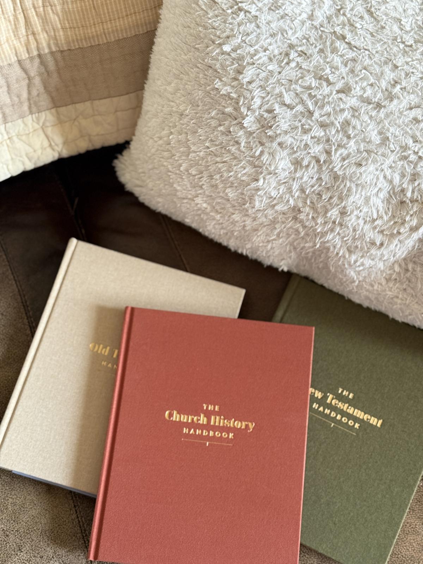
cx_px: 212
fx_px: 782
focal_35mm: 48
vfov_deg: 39.7
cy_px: 282
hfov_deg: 30.3
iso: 250
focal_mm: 6.76
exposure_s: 1/41
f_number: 1.78
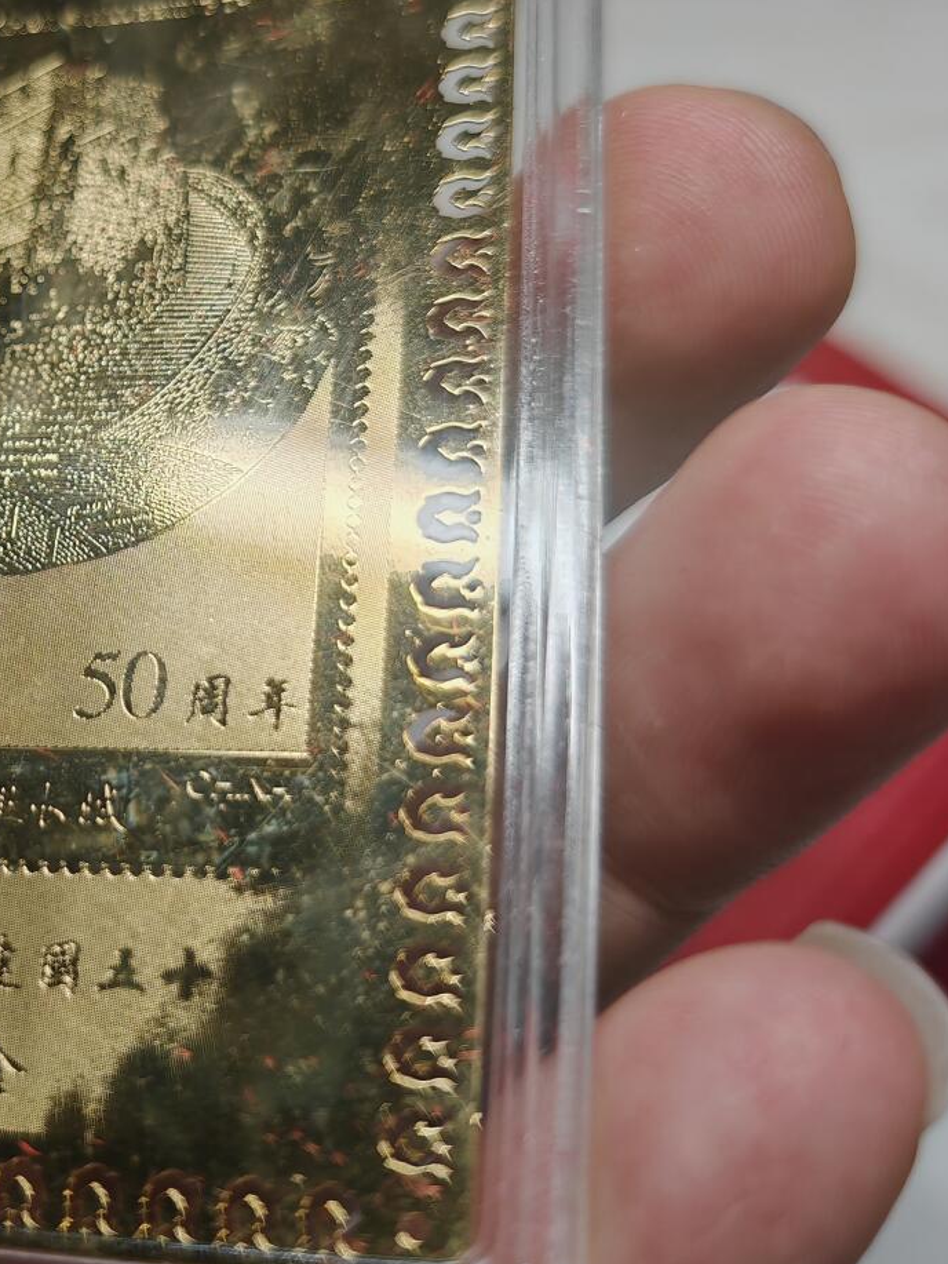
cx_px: 55
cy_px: 466
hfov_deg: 26.4
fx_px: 1935
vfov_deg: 35.9
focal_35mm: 53
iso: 50
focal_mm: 7.62
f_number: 1.6
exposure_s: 1/150
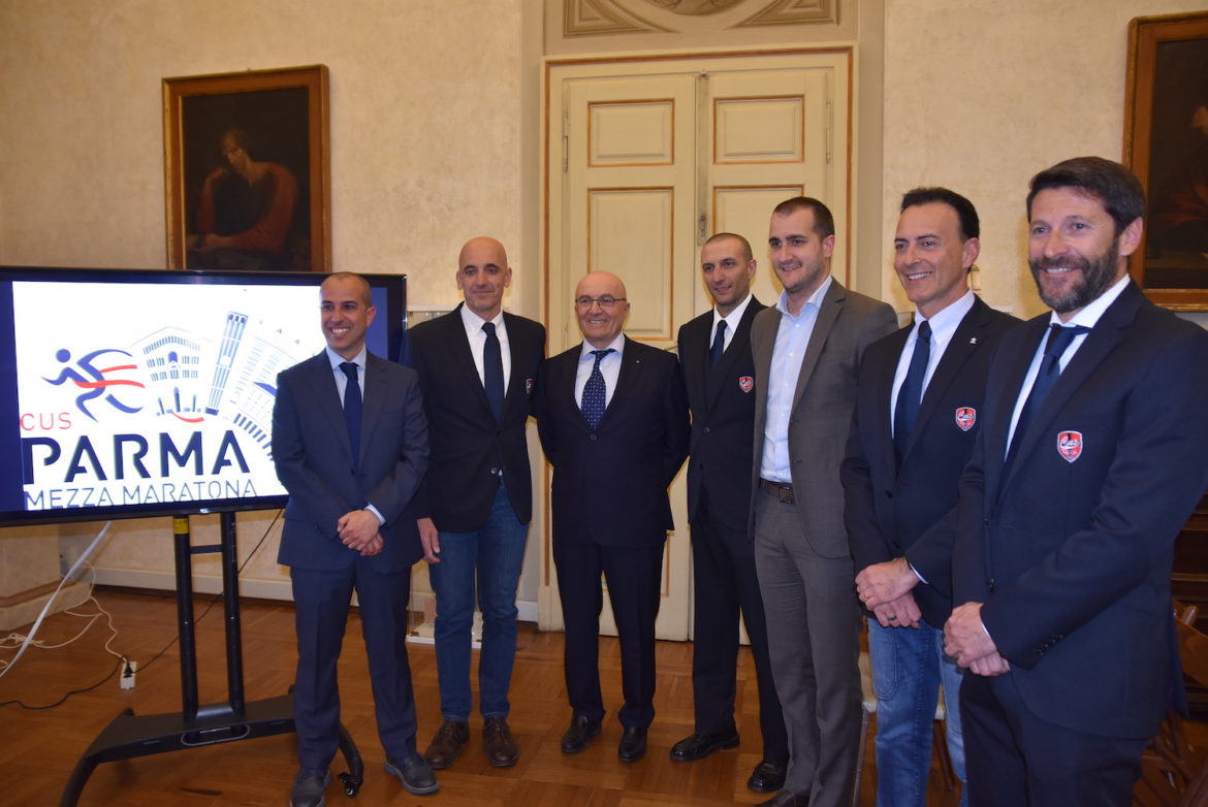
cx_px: 604
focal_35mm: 26
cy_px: 404
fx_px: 856
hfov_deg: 70.4
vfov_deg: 50.5
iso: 800
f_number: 2.8
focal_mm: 17
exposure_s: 1/60
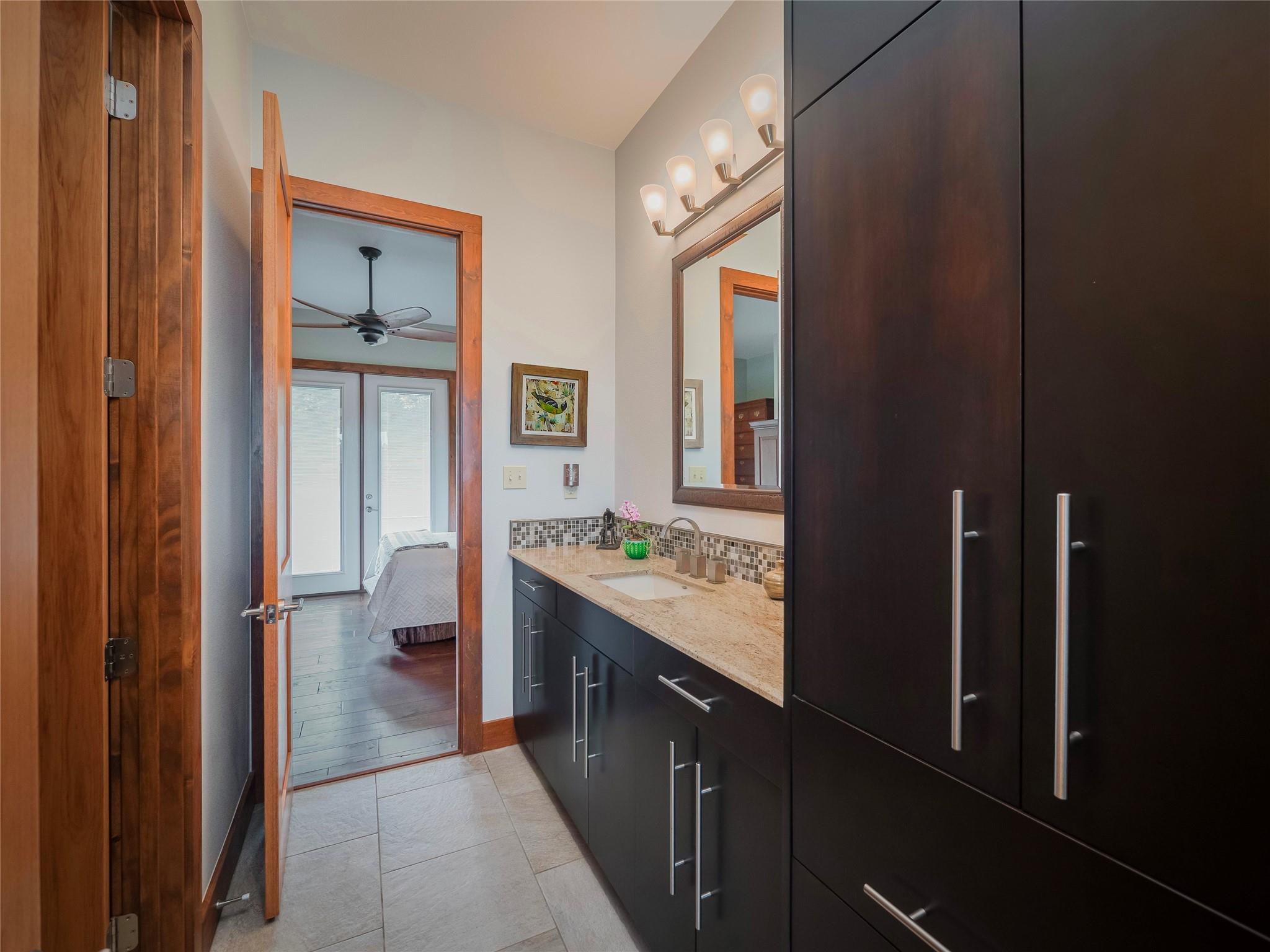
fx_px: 514
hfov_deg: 102.1
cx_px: 635
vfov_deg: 85.7
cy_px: 476
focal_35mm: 14
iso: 400
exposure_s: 1/250
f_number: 5.6
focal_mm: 7
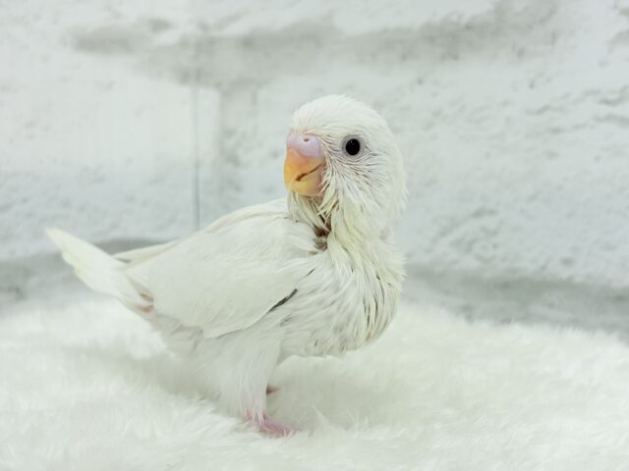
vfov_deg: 28.0
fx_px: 945
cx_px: 314
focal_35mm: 52
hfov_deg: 36.8
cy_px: 236
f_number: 1.6
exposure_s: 1/50
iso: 32
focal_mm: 5.96
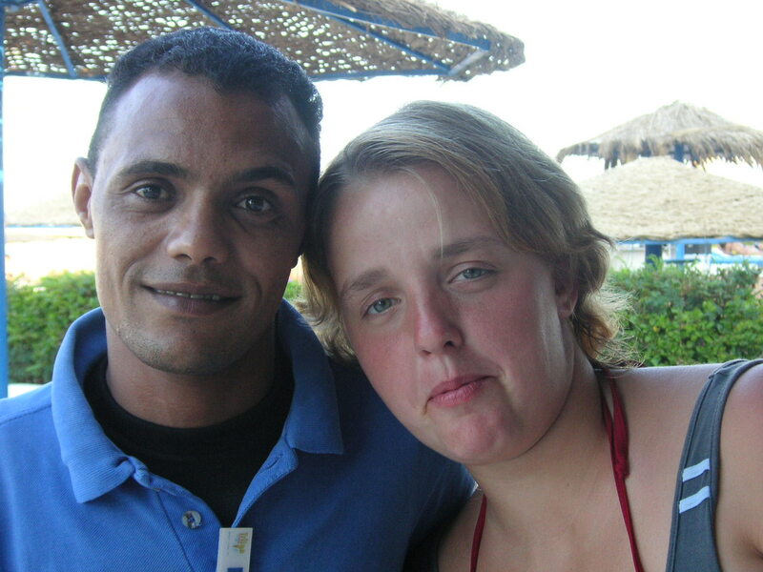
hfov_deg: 31.7
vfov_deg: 24.0
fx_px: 1345
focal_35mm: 61
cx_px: 382
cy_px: 286
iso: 80
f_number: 3.8
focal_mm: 10.1
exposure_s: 1/60
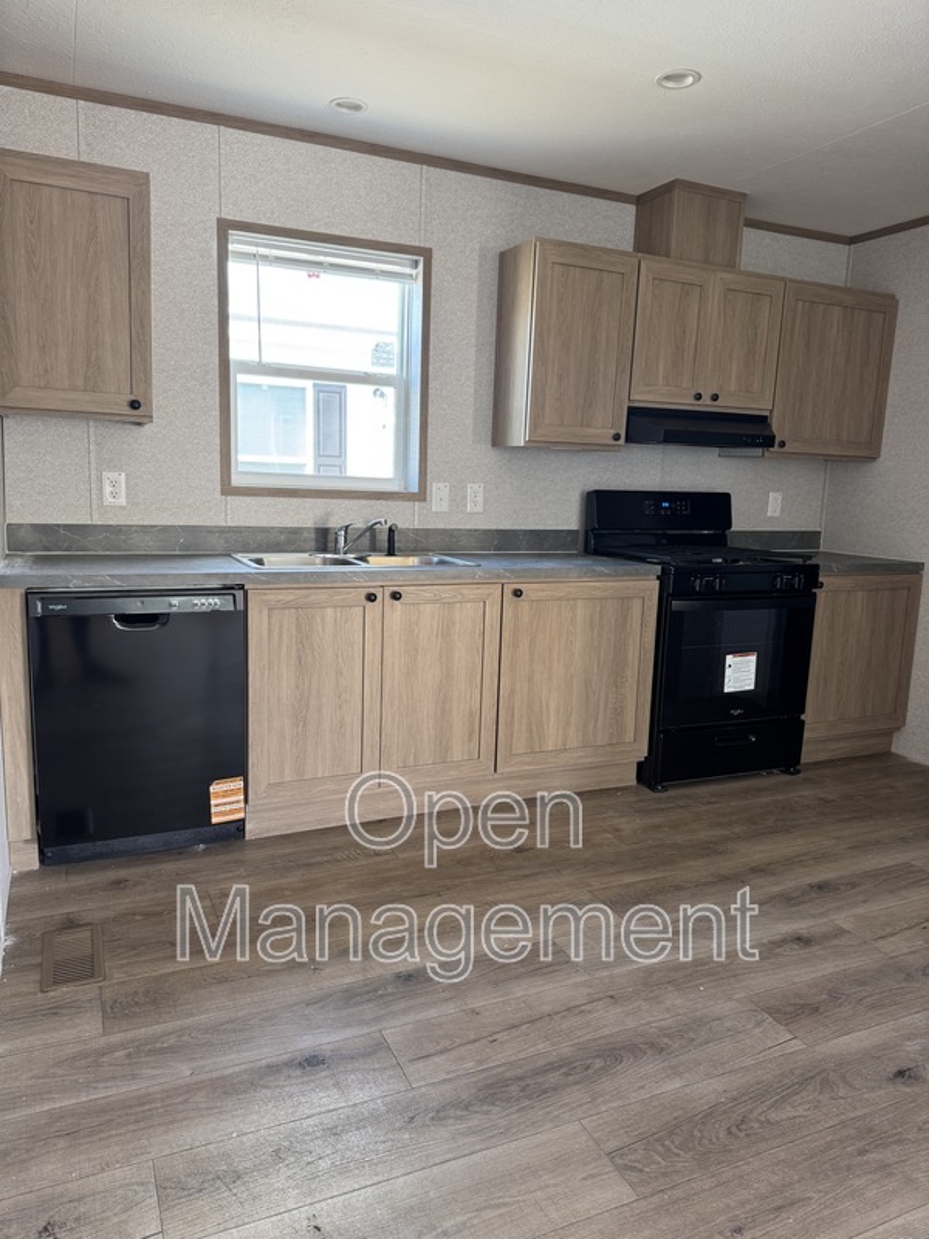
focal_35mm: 24
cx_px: 464
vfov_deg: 71.6
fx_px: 859
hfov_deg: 56.8
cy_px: 620
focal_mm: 6.76
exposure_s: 1/60
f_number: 1.78
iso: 125
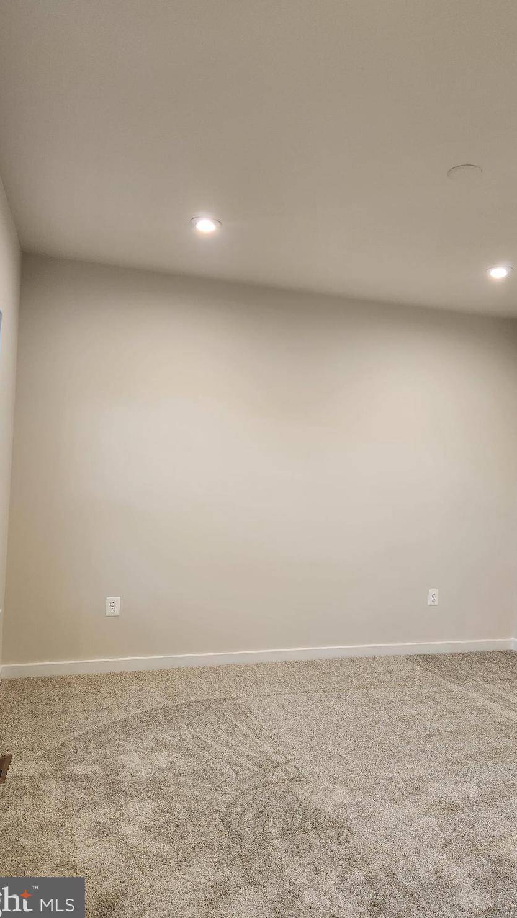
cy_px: 452
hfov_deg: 44.3
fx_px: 633
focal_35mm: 26
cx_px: 287
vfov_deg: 71.9
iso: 250
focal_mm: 5.4
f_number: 1.8
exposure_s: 1/120
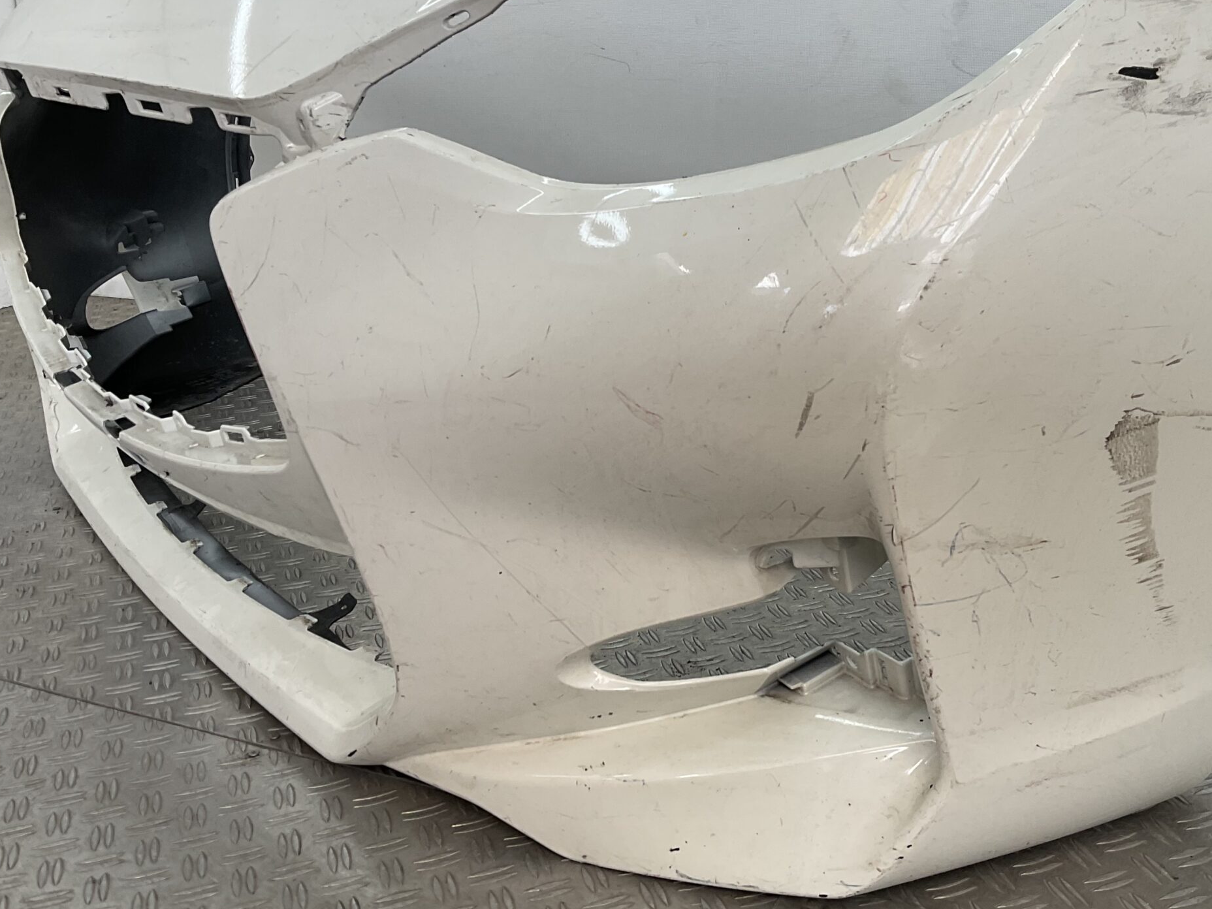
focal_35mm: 40
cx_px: 690
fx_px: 1401
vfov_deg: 35.9
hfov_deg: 46.7
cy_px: 422
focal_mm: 3
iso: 16
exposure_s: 1/206
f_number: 1.8
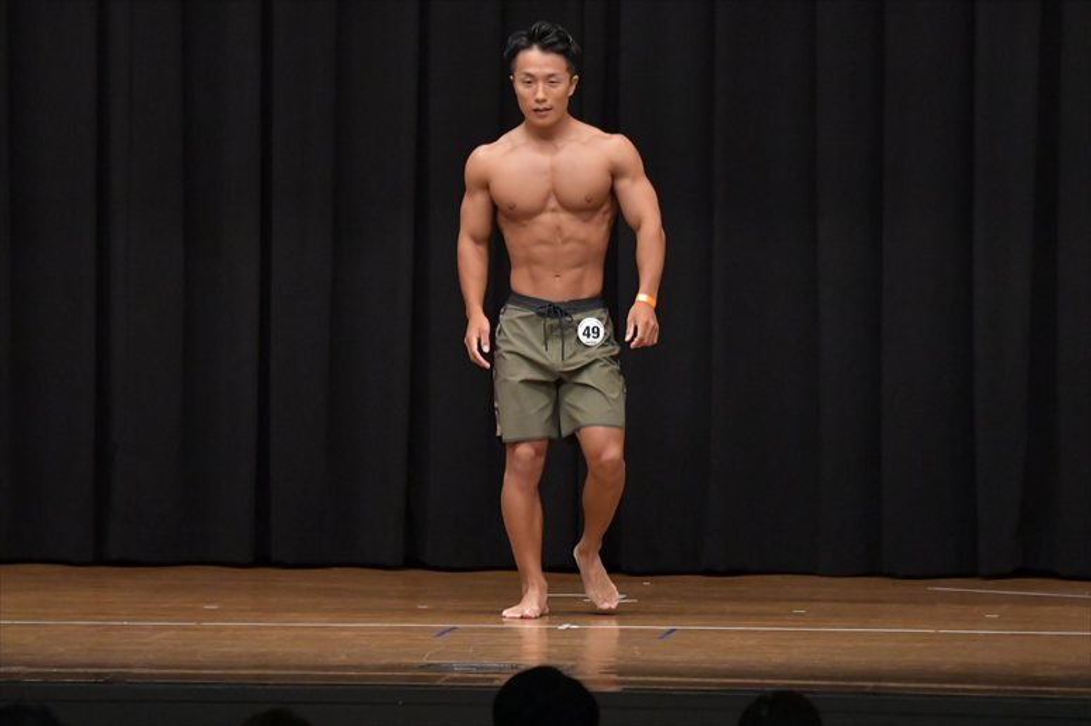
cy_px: 363
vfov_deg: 5.7
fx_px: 7270
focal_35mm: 240
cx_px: 546
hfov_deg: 8.6
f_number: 5.6
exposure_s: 1/400
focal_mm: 160
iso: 6400
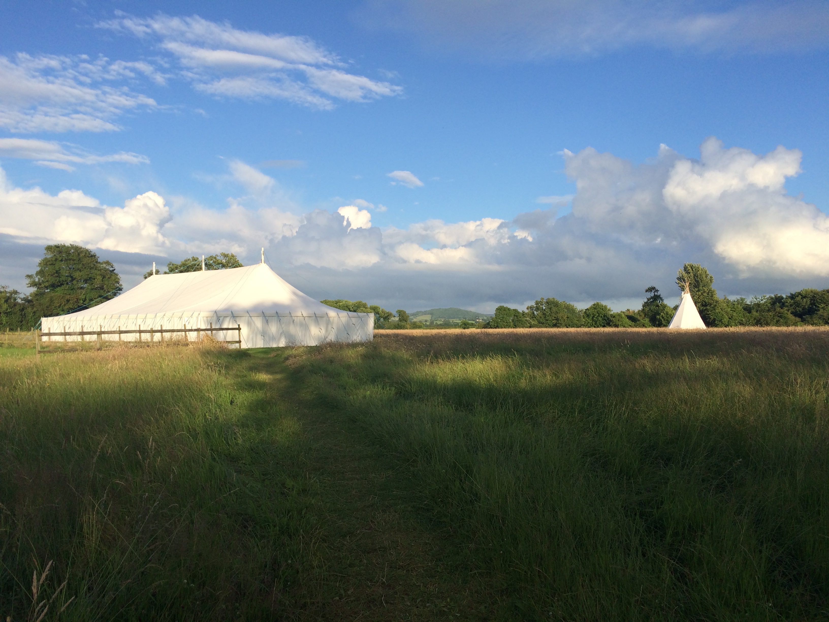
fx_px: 695
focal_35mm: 29
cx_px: 414
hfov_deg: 61.7
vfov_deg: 48.2
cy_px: 311
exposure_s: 1/1642
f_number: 2.2
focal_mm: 4.15
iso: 32
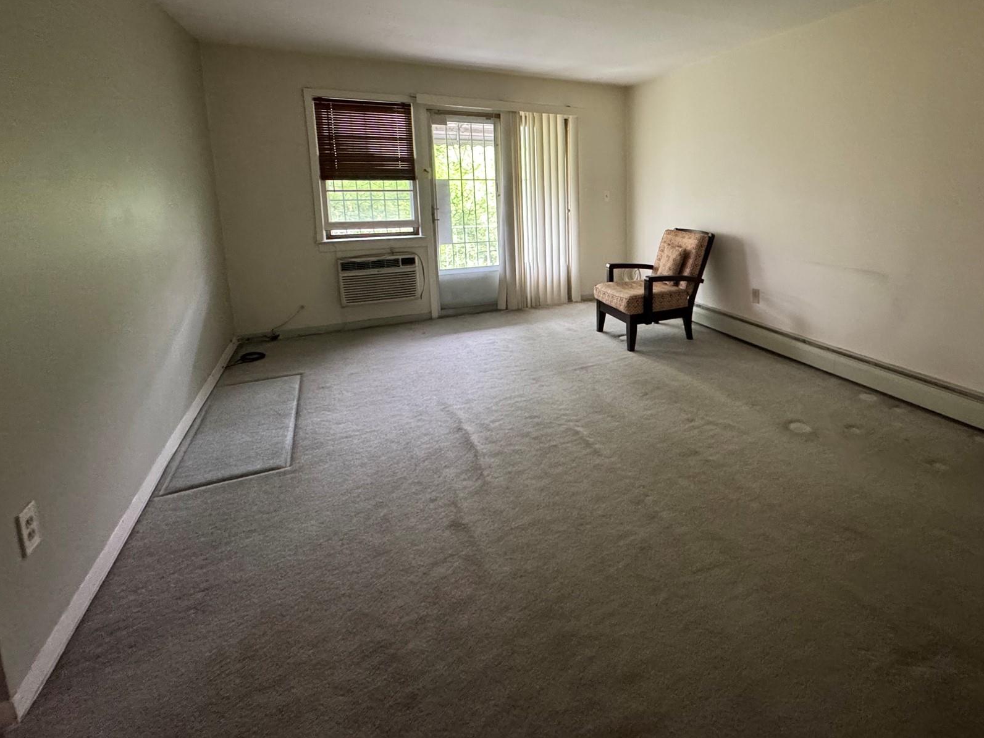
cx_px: 622
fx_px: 512
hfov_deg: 85.8
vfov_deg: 70.1
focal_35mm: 18
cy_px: 265
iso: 640
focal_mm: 2.22
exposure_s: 1/60
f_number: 2.2
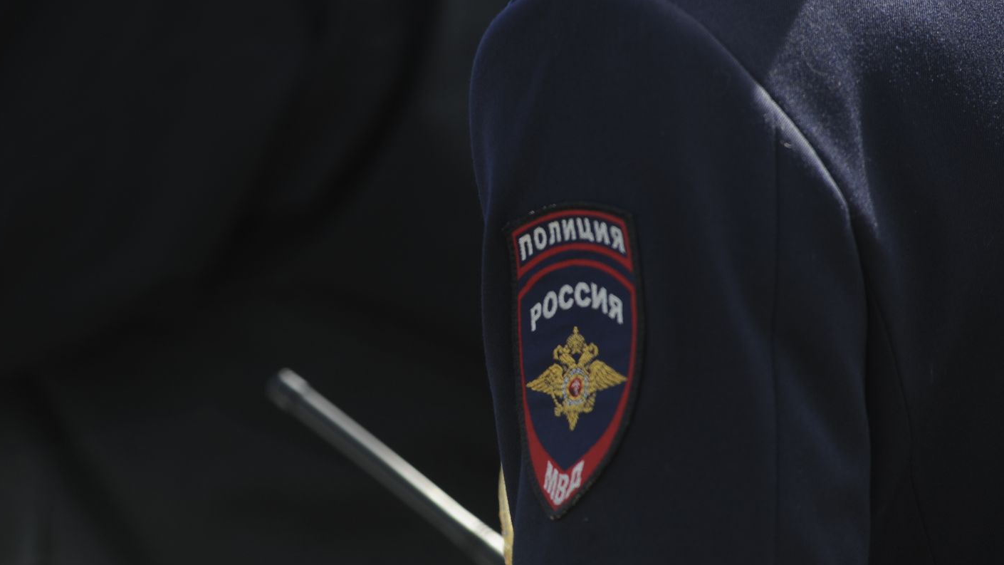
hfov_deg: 8.9
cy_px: 315
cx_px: 456
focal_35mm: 241
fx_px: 6416
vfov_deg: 5.0
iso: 250
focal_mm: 200
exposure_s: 1/400
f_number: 5.6
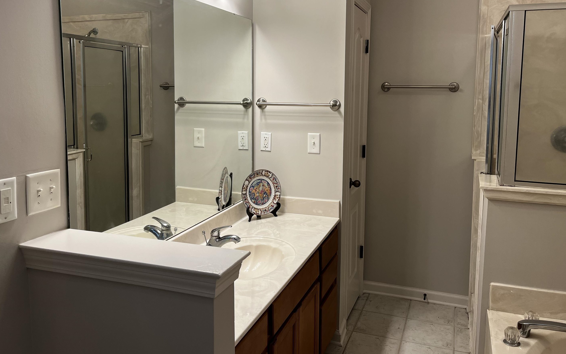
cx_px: 290
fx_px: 463
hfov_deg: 62.9
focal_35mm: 30
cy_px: 134
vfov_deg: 41.5
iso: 80
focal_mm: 5.1
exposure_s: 1/120
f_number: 1.6
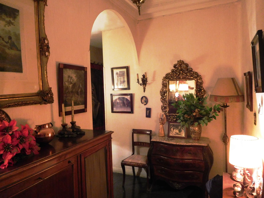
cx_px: 132
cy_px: 99
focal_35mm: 25
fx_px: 191
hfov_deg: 69.4
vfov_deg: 54.9
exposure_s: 1/6
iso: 800
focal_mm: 4.5
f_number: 3.4
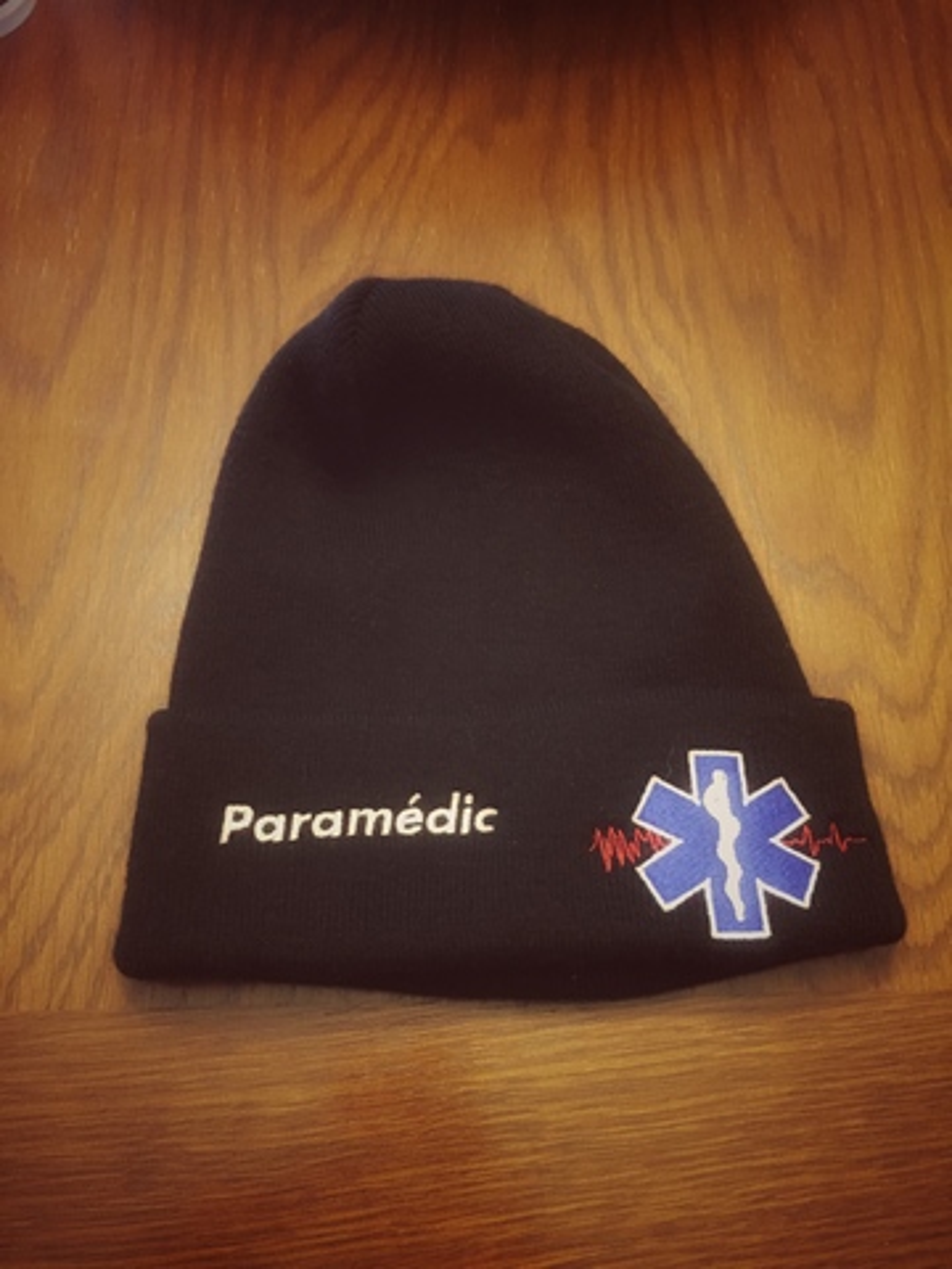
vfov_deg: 61.7
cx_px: 476
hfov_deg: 48.2
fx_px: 1063
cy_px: 634
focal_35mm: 29
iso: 500
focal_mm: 4.15
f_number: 2.2
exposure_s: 1/15
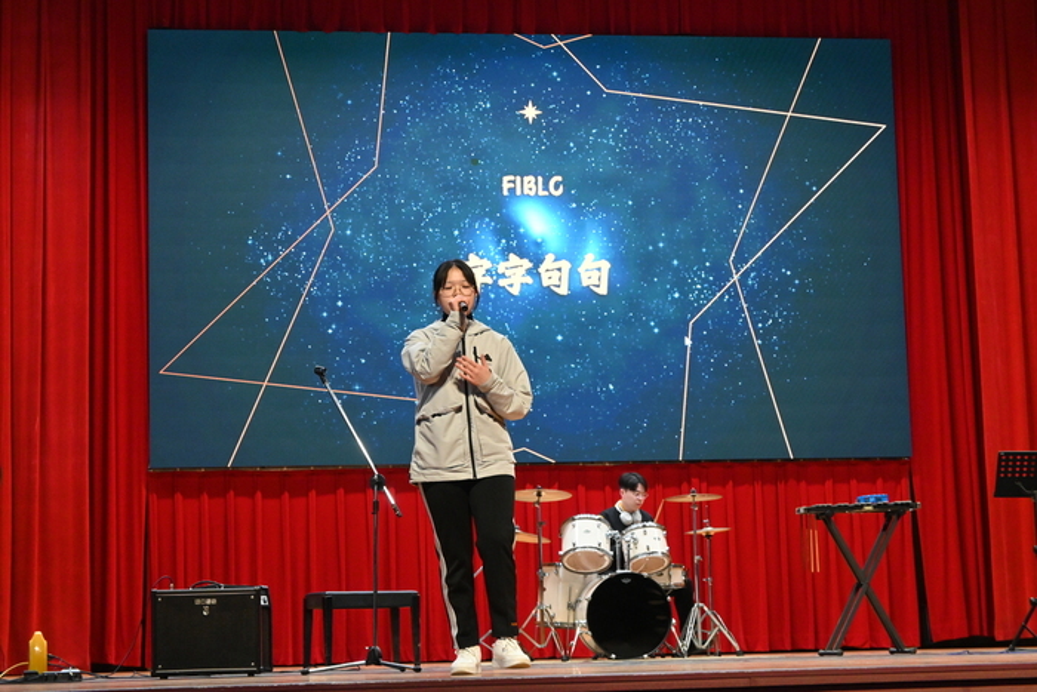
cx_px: 518
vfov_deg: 18.2
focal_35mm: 75
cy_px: 346
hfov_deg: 27.0
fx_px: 2161
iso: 3200
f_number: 6.3
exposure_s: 1/125
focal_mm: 50
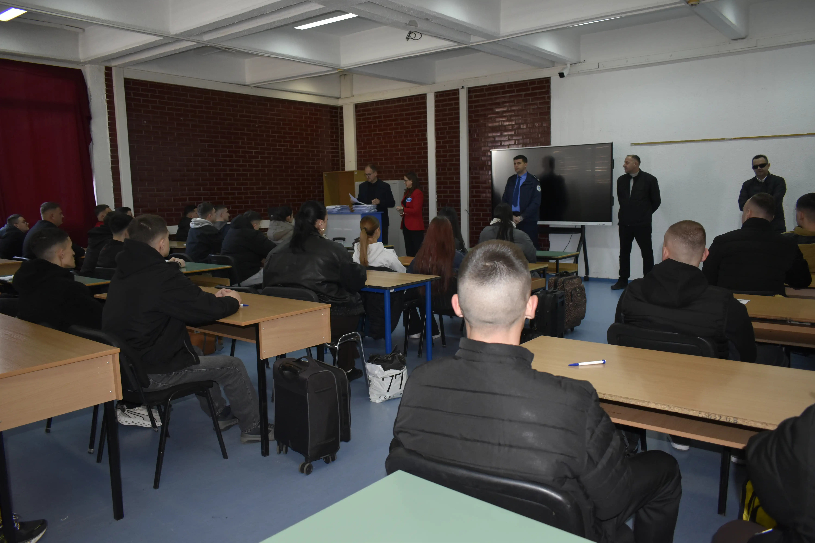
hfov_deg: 67.4
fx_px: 611
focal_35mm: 27
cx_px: 408
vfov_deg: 47.9
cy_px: 272
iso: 1000
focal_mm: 18
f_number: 3.5
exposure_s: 1/125
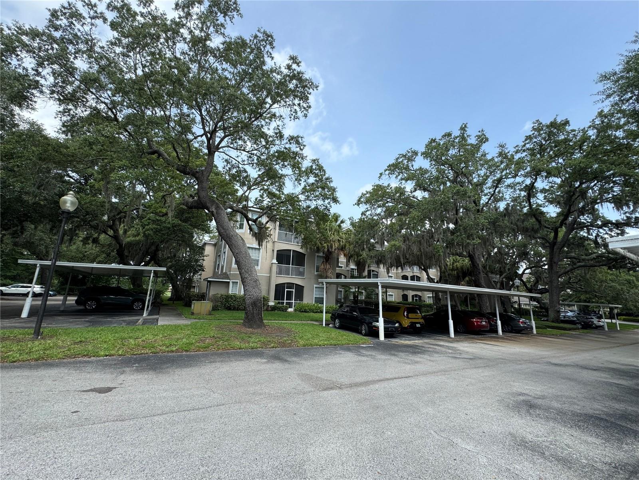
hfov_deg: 102.1
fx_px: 258
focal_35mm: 14
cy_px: 240
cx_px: 320
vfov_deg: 85.7
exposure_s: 1/889
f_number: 2.2
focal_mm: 2.22
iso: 50
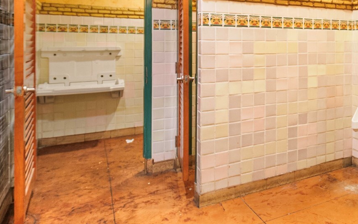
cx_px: 309
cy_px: 72
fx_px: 293
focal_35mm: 30
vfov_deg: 41.2
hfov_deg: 56.0
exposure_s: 1/2
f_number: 5.6
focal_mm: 10
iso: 1600
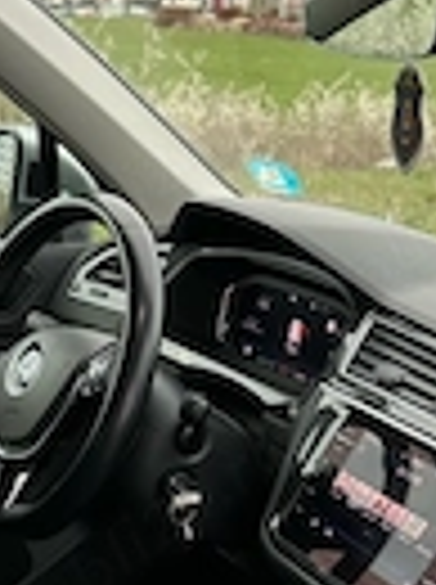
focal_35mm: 74
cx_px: 234
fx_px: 1247
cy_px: 594
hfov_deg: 19.8
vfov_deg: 25.0
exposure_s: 1/121
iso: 100
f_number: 1.78
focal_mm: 6.86
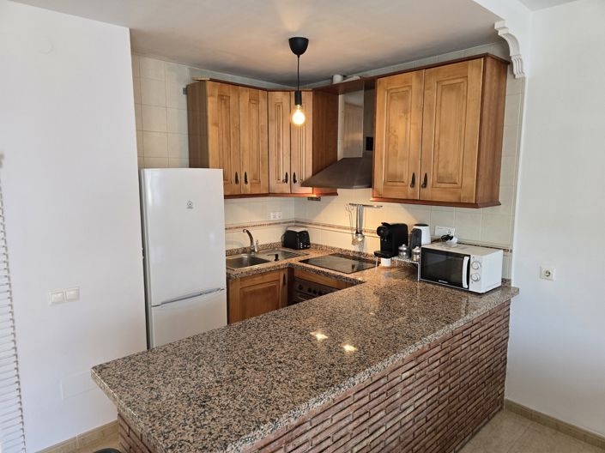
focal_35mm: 23
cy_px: 226
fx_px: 402
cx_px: 302
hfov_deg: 74.0
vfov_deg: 58.8
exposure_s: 1/100
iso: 250
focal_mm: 6.3
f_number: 1.7
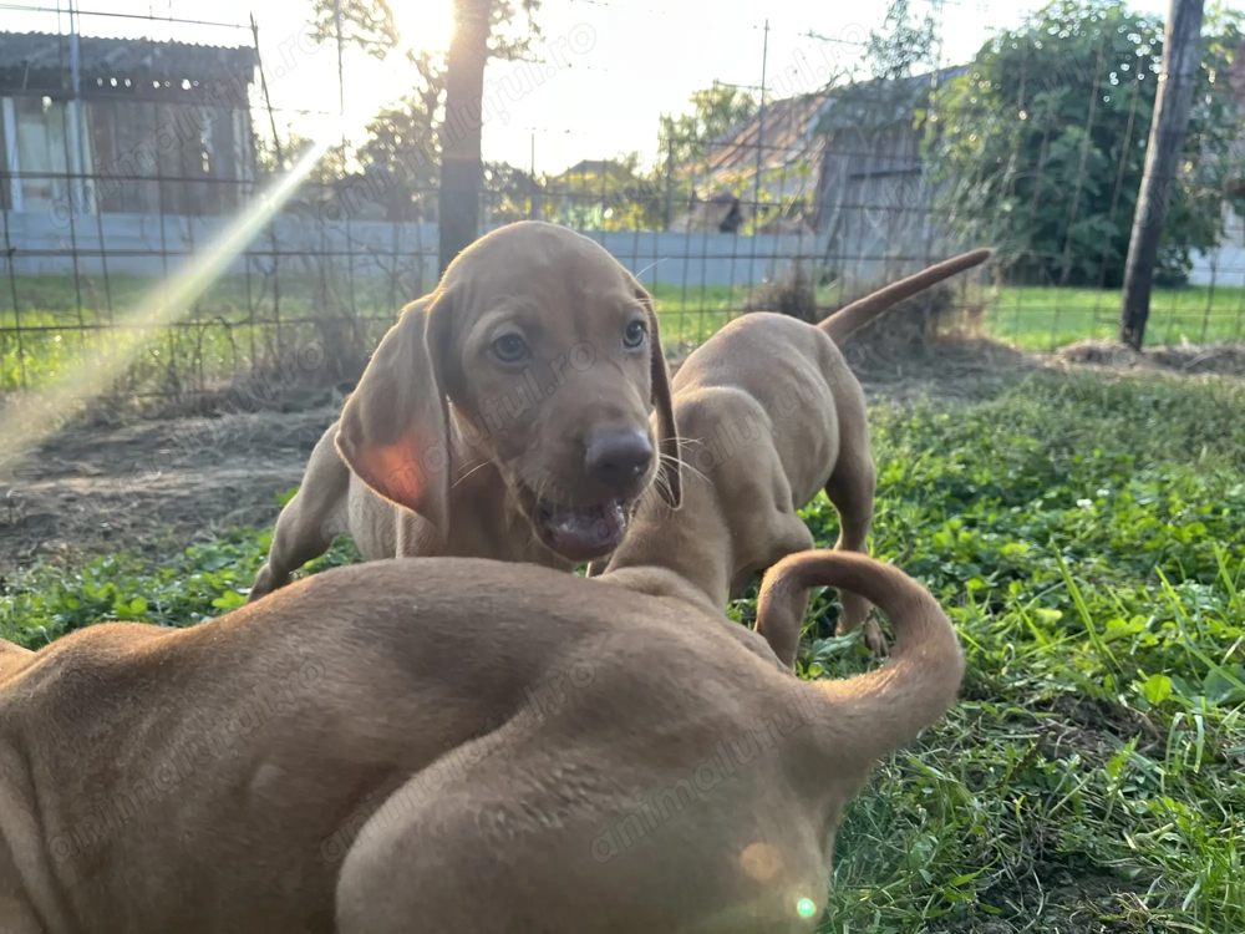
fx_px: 935
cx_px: 622
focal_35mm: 26
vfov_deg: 53.1
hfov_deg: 67.3
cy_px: 467
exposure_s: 1/189
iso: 40
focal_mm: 5.1
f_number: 1.6
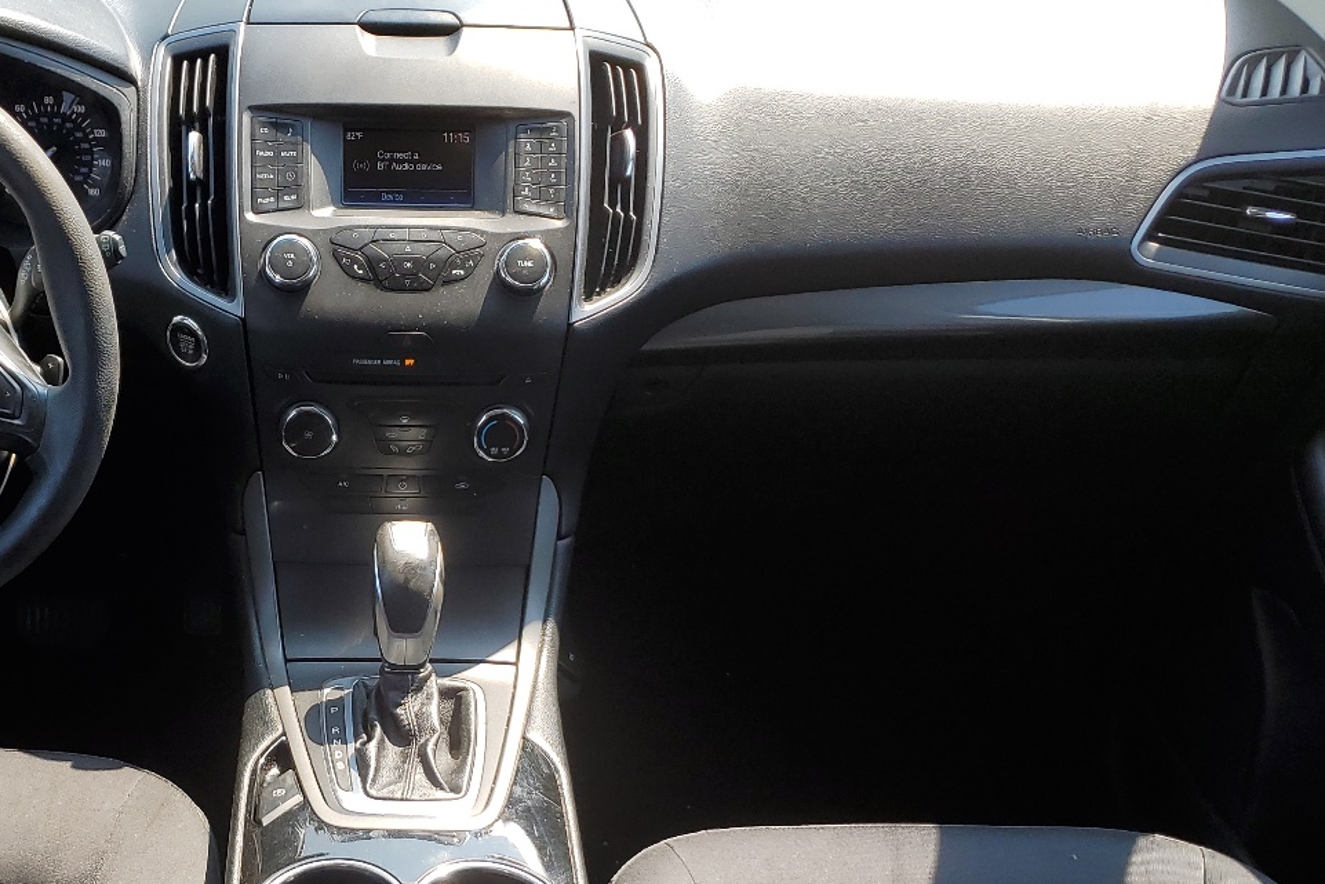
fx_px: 1656
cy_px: 681
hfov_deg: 42.7
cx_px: 385
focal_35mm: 45
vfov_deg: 29.3
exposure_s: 1/455
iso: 50
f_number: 1.5
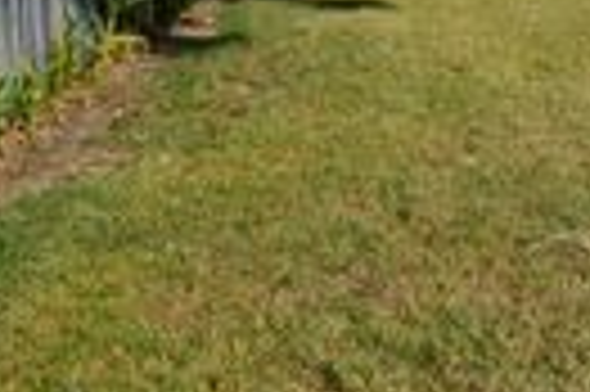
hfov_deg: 17.5
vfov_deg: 12.5
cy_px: -16
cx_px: 806
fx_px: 1768
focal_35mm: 108
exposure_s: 1/500
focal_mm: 20
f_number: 11
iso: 360
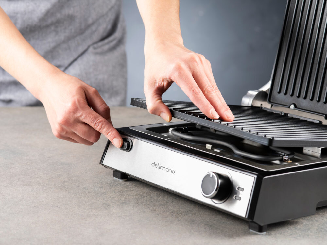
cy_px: 122
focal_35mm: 94
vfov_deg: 15.7
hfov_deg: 20.9
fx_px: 888
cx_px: 164
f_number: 11
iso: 200
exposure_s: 1/100
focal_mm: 120
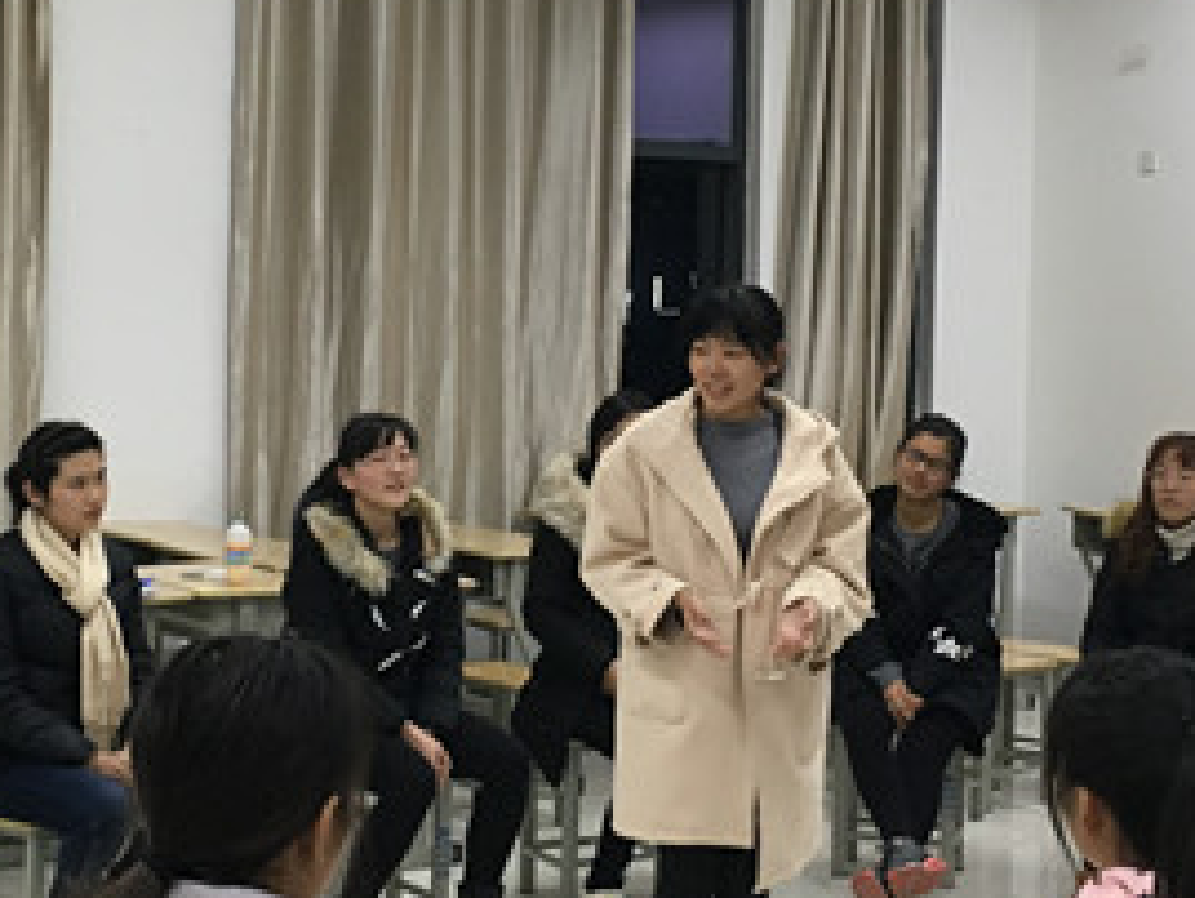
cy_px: 289
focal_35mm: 69
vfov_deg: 21.2
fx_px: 2383
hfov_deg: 28.1
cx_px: 506
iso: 160
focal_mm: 4.15
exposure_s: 1/33
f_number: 2.2
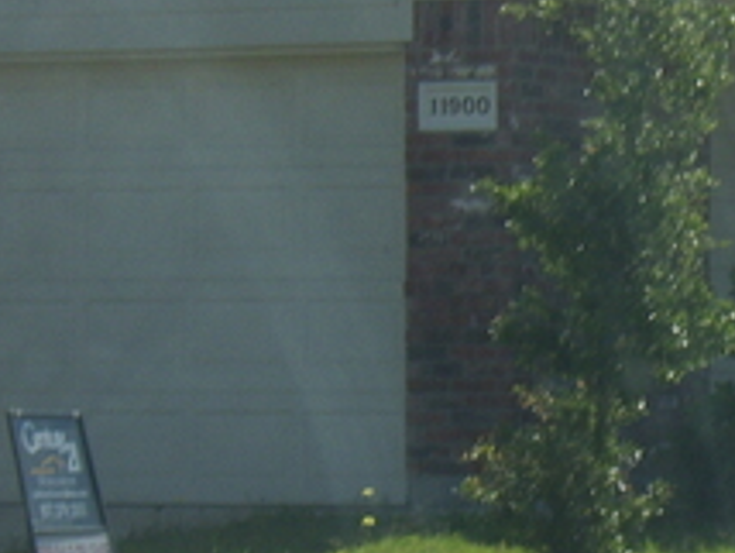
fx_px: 5017
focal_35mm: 236
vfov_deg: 6.3
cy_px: 337
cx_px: 969
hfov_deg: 8.3
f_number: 9.5
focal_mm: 20.6
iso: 71
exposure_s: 1/176
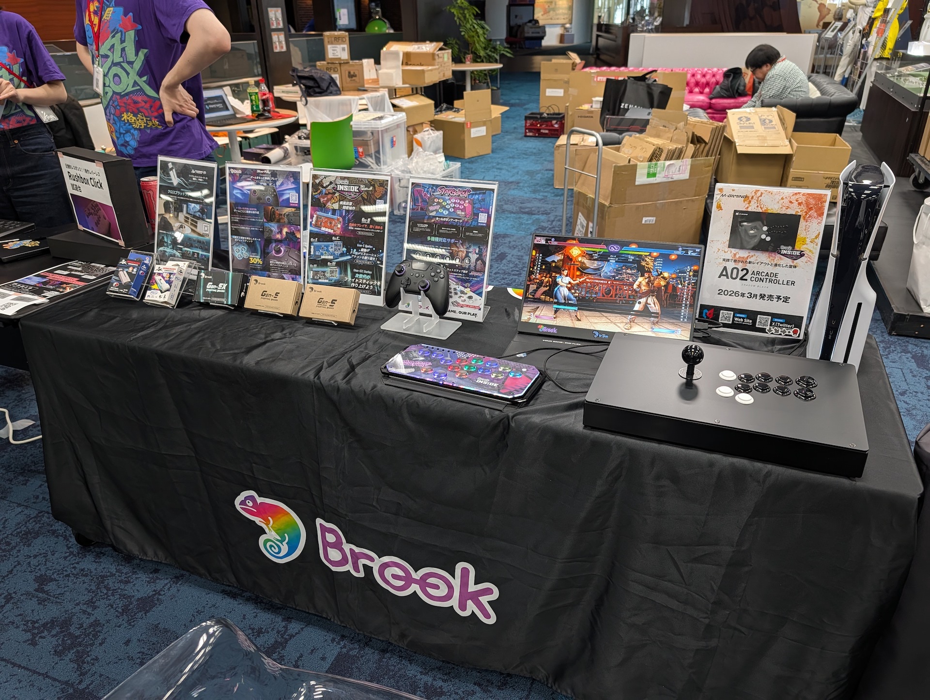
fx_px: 646
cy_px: 350
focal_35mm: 24
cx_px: 465
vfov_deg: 56.9
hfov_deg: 71.5
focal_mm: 6.9
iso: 118
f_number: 1.68
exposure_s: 1/65.3
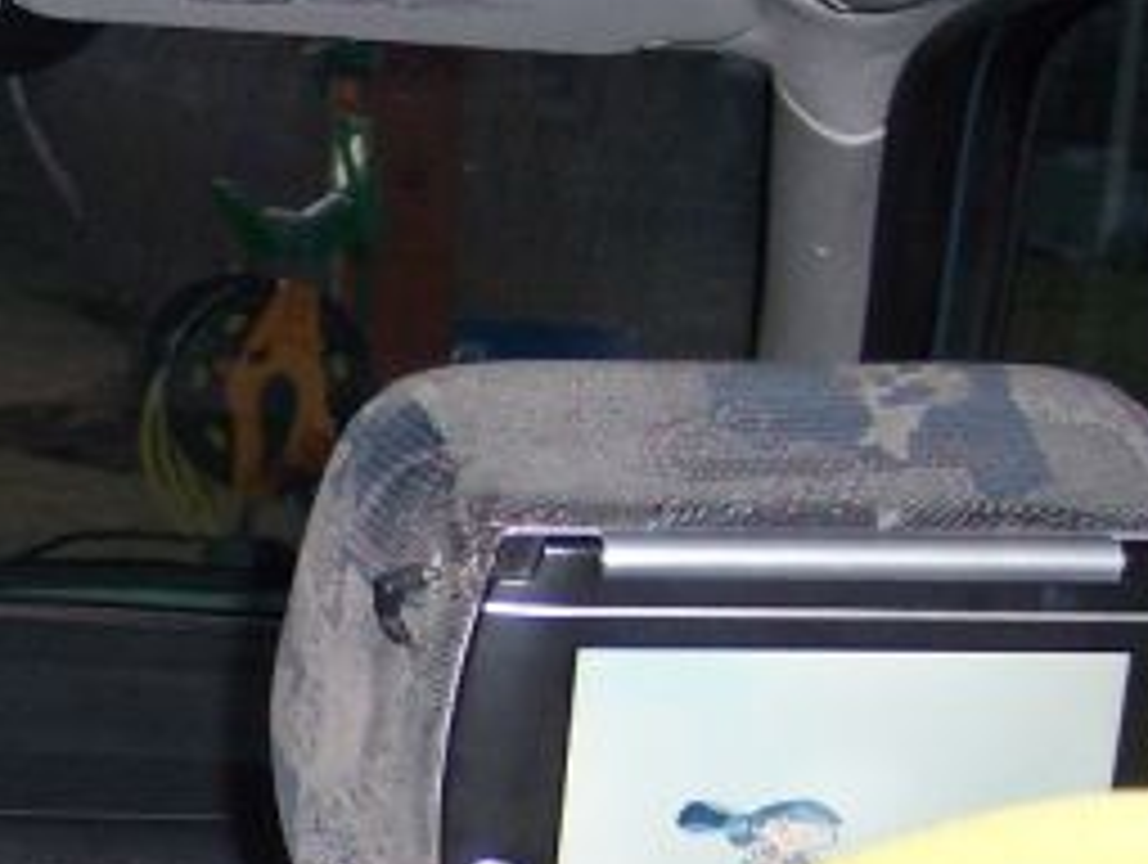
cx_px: -437
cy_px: 837
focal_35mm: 119
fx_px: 3952
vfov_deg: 12.4
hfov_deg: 15.5
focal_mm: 8
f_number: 2.8
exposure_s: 1/30
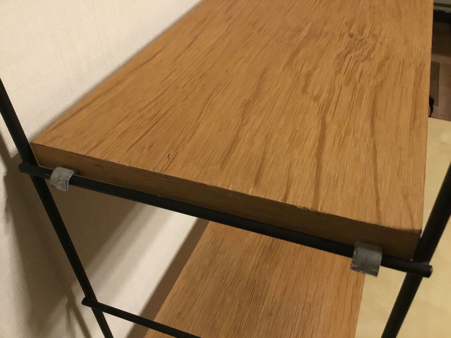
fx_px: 404
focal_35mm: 31
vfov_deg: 45.4
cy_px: 169
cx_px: 226
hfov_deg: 58.4
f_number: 2.4
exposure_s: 1/17
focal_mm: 3.3
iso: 320
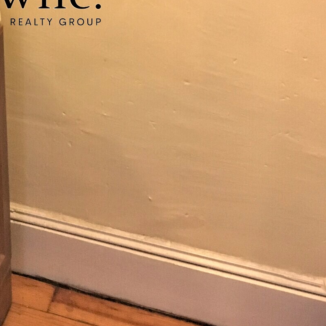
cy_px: 10
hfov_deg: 25.3
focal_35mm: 66
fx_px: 703
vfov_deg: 25.0
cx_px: 29
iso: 250
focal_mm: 4.15
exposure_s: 1/15
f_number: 2.2
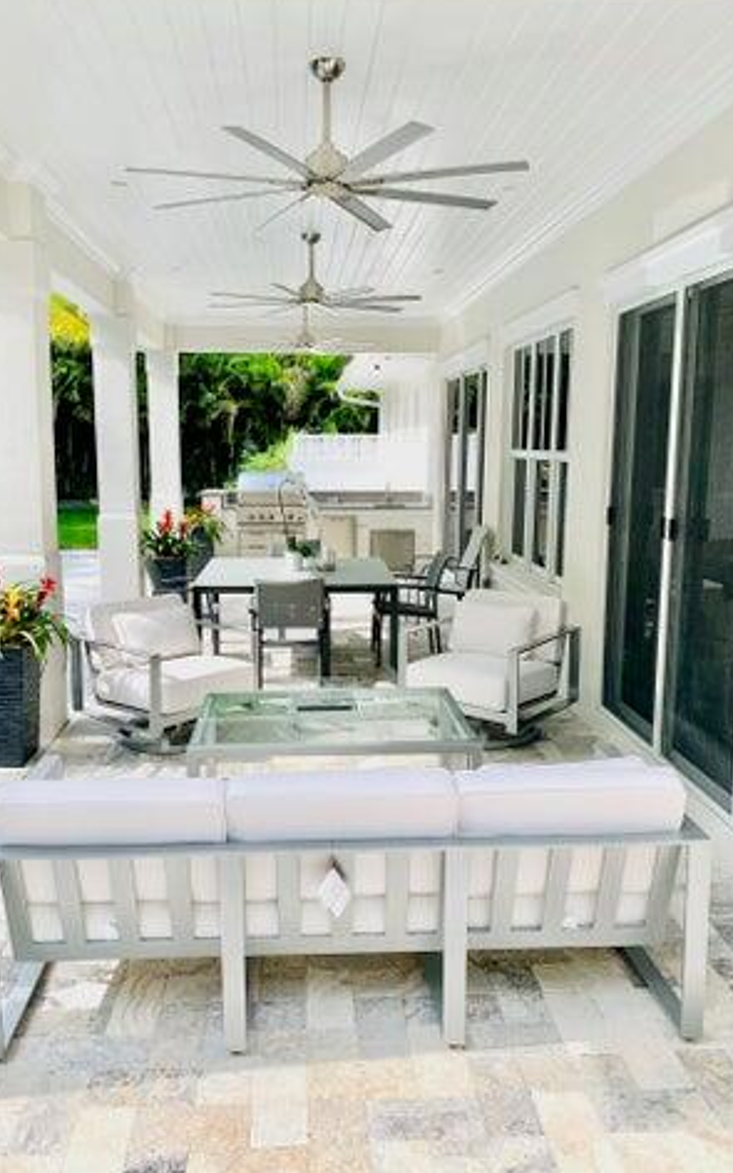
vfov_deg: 66.5
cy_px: 582
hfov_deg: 44.4
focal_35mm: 28
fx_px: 895
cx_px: 316
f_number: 1.8
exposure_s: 1/759
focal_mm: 4.25
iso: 25
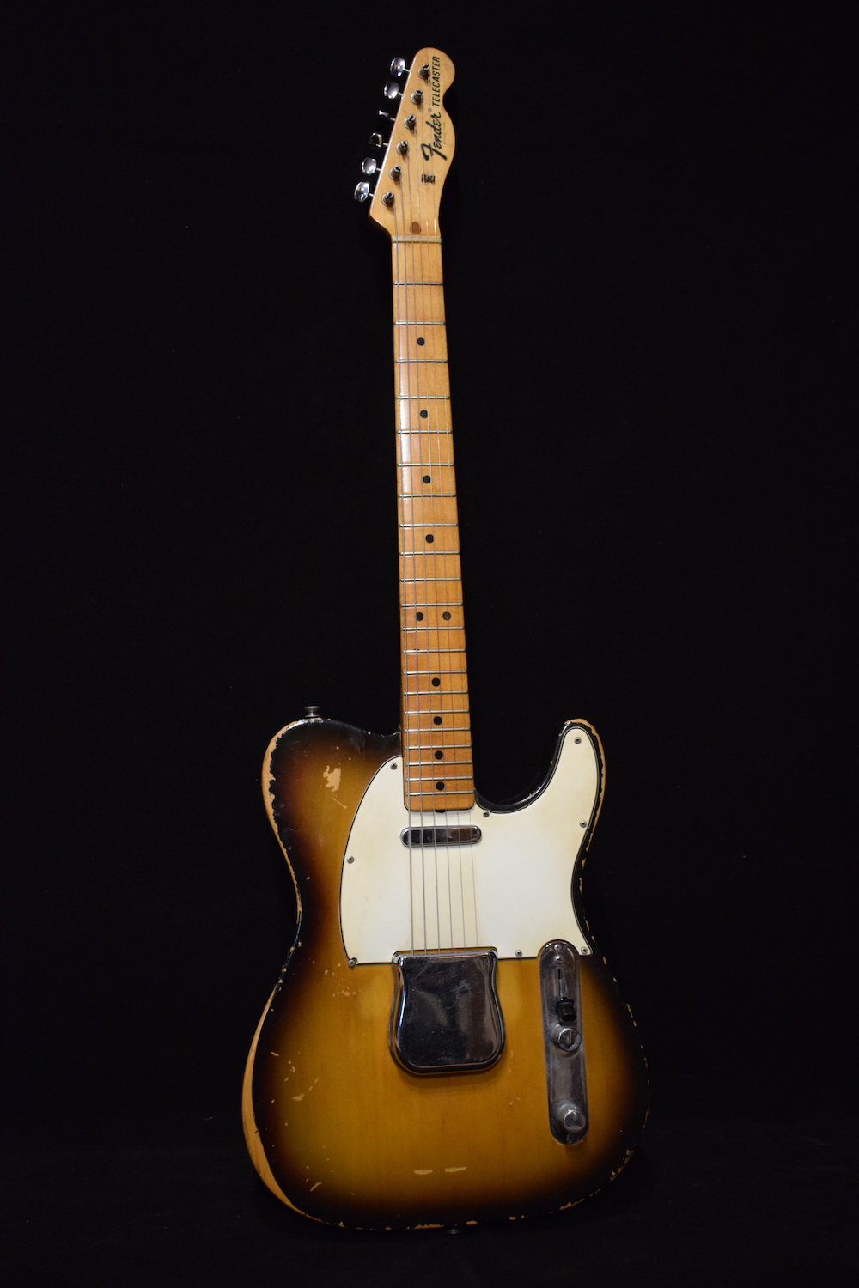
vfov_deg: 49.6
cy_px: 644
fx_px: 1396
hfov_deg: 34.2
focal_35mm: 39
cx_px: 430
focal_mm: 26
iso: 2800
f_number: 4
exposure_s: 1/30
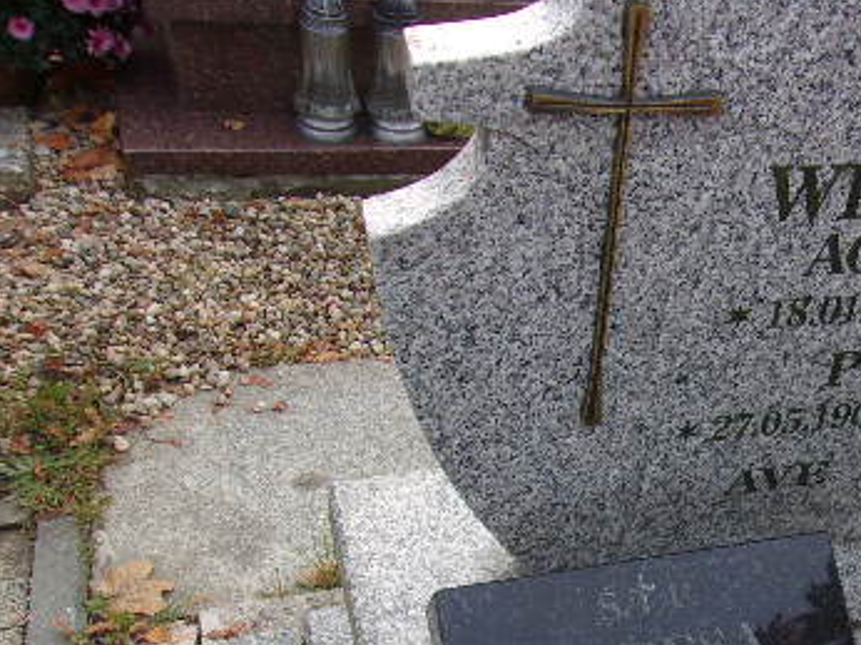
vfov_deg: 28.6
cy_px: 488
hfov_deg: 36.2
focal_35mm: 50
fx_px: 1243
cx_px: 752
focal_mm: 4.9
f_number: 3
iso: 80
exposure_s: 1/90
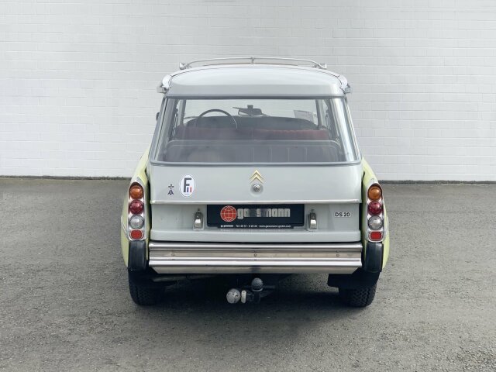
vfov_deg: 28.0
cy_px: 186
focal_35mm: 52
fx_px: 745
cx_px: 248
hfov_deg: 36.8
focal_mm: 6
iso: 16
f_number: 2.4
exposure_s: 1/705
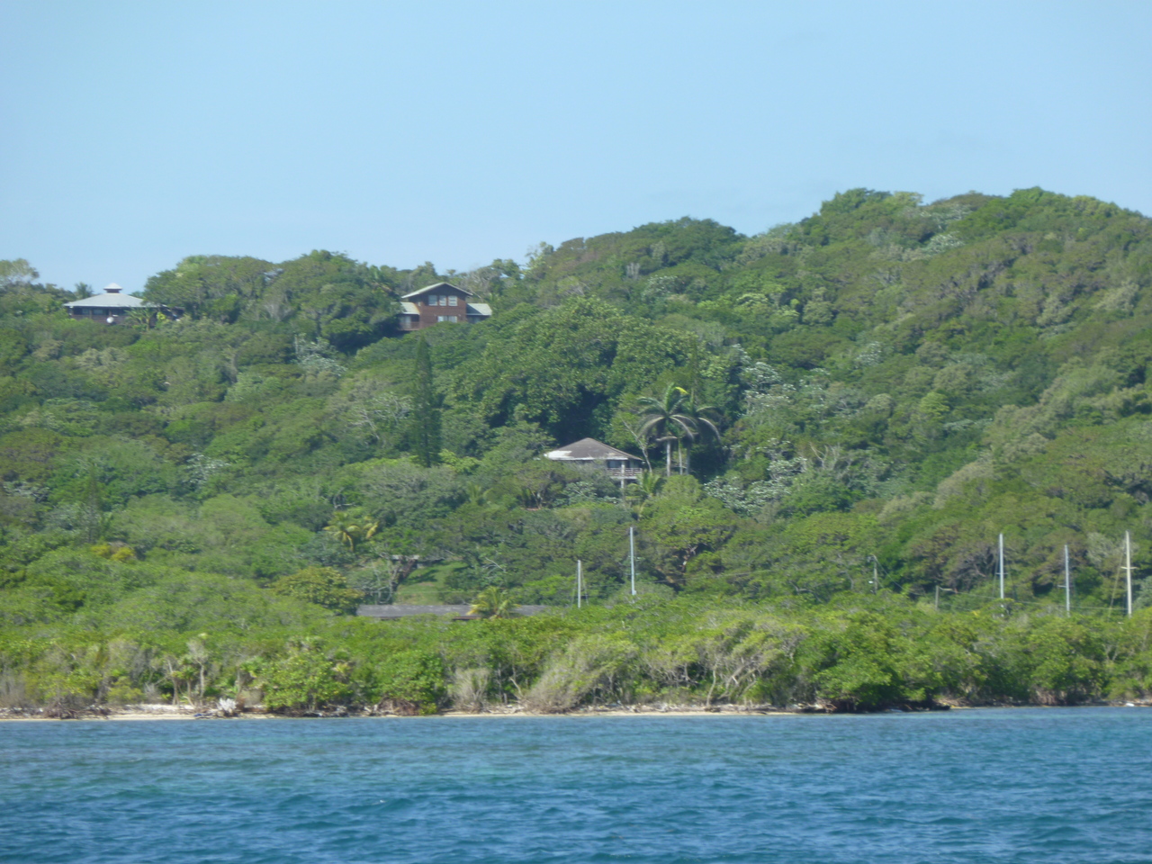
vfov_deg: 7.4
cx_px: 576
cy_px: 432
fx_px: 6656
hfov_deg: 9.9
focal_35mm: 200
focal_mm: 36
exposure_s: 1/160
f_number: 5.9
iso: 80
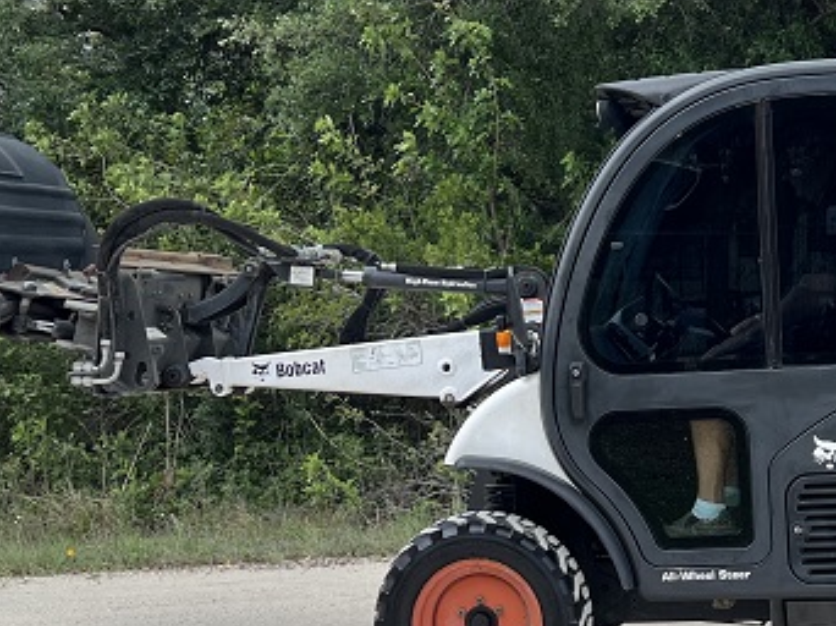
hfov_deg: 26.3
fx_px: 1762
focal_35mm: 73
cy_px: 323
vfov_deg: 20.1
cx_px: 638
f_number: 1.5
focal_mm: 5.7
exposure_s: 1/1575
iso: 50
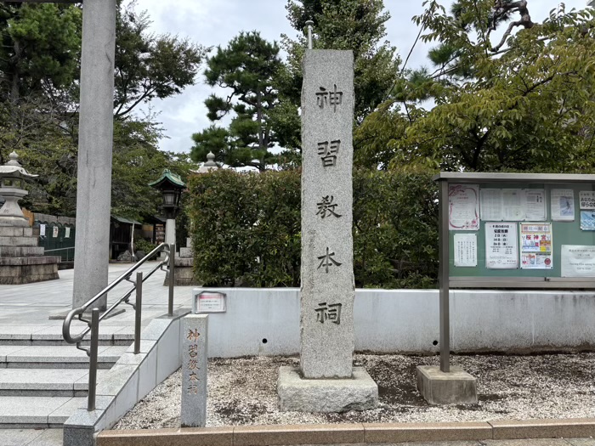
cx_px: 298
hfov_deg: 67.3
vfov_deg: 53.1
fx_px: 447
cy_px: 223
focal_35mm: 26
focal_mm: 5.96
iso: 50
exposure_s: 1/1190
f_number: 1.6
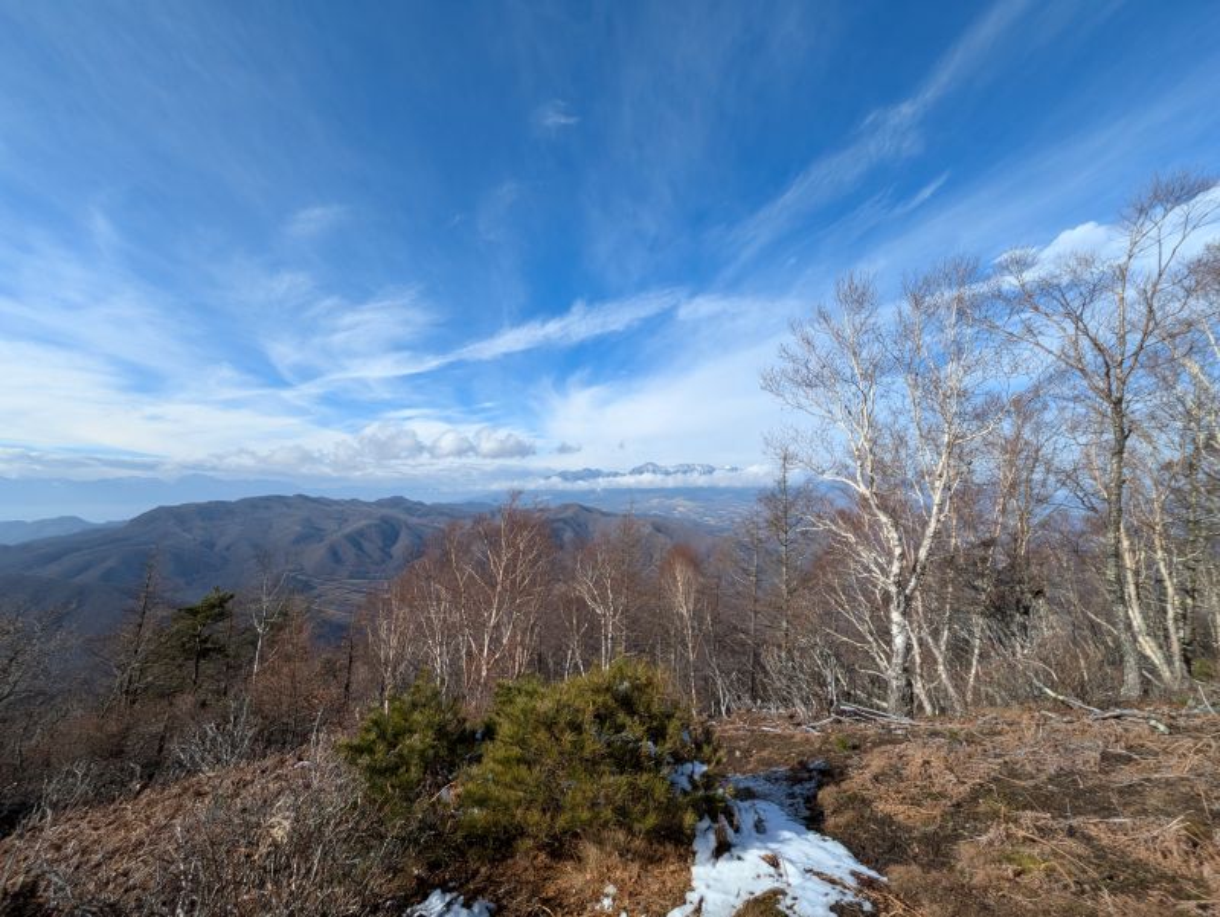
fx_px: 494
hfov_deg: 102.0
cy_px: 458
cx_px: 610
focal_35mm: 14
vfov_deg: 85.7
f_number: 2.2
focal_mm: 1.83
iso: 49
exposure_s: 1/1631
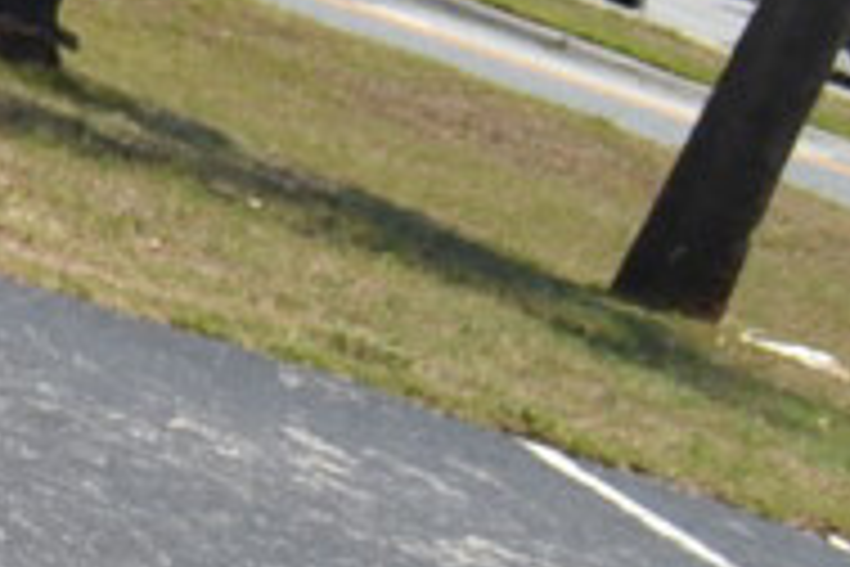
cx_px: -1736
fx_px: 4486
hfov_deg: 8.8
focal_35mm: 190
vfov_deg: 7.0
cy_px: 1152
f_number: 8
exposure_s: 1/250
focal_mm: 20
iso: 100
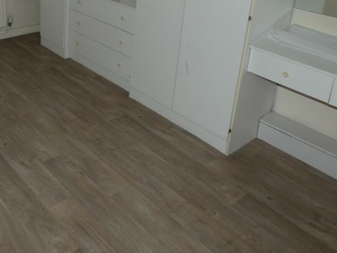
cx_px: 74
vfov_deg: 35.1
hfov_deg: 46.7
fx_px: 370
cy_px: 16
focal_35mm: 38
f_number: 2.8
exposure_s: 1/125
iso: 80
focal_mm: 3.6
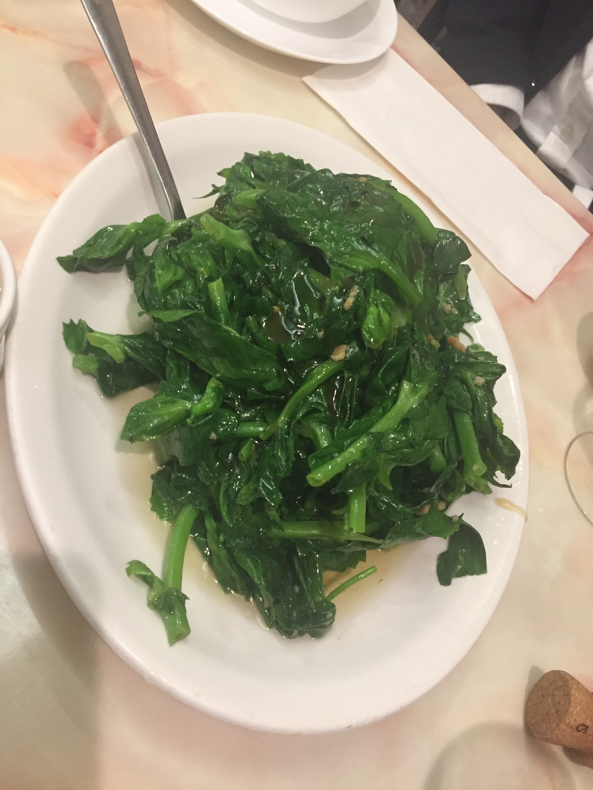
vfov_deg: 61.7
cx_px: 296
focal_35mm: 29
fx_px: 662
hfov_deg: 48.2
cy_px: 395
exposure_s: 1/30
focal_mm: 4.15
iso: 200
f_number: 2.2
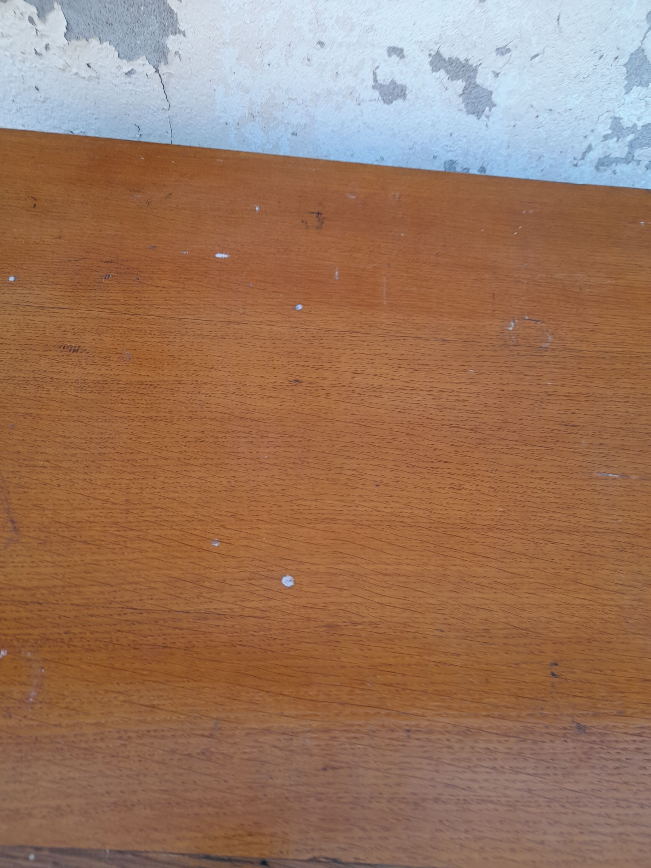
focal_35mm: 25
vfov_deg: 69.4
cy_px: 434
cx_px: 326
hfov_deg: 54.9
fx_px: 627
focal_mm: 4.6
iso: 32
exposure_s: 1/50
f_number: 2
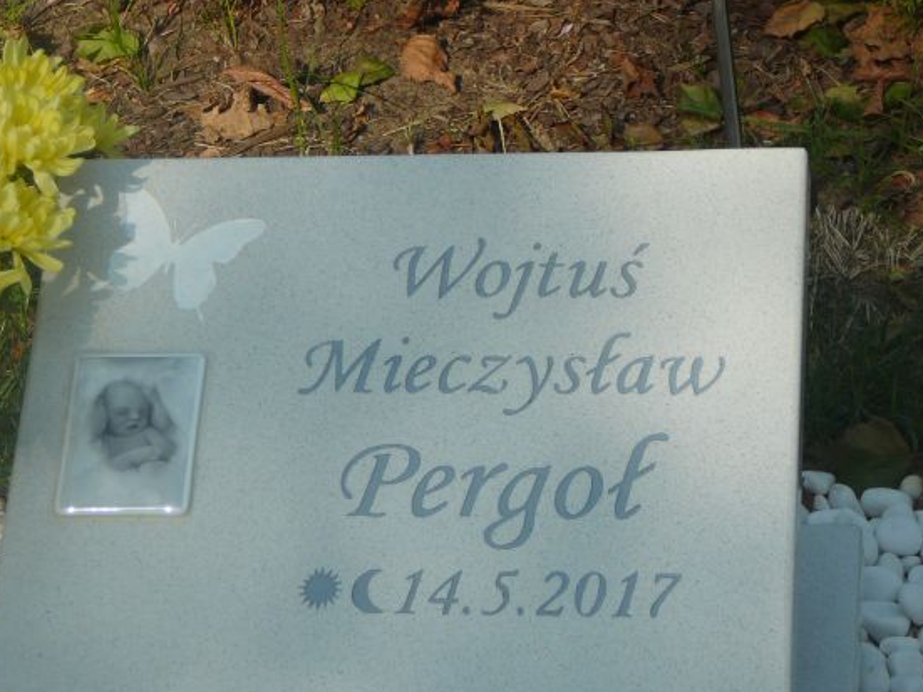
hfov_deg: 16.2
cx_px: 489
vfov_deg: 12.1
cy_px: 392
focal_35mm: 122
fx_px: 3252
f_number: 3.9
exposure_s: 1/640
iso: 80
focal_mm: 15.6
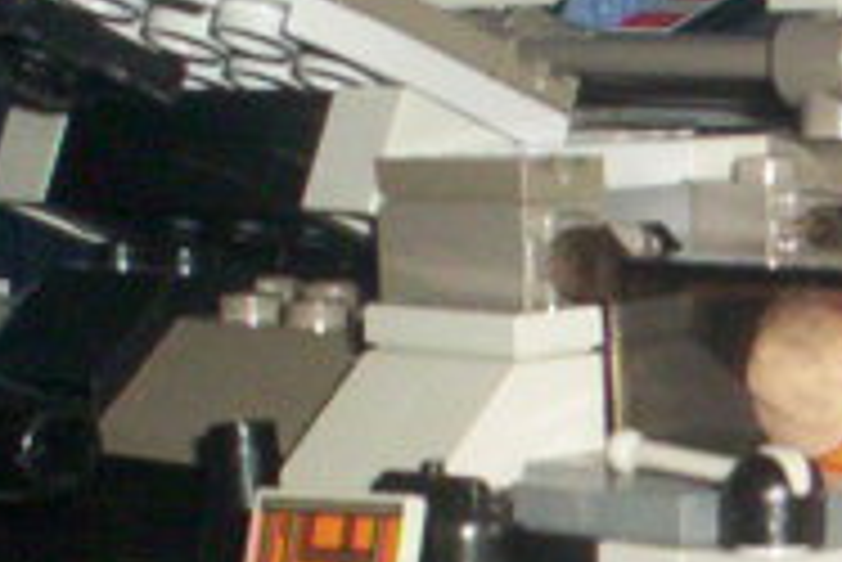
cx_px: 1090
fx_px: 4049
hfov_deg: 11.6
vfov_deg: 7.9
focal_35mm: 173
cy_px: 670
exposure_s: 1/60
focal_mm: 4.99
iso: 140
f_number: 4.5
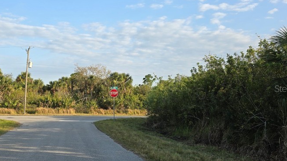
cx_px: 92
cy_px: 88
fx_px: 297
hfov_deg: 50.6
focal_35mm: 39
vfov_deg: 30.4
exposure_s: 1/407
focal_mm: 6.3
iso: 12
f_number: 1.7
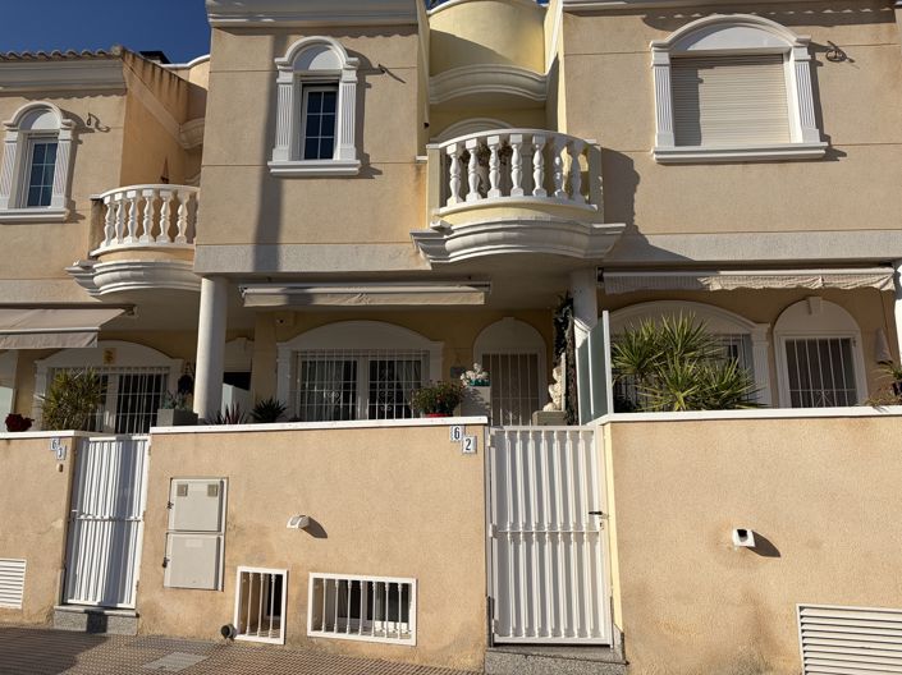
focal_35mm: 26
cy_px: 338
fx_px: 677
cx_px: 451
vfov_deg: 53.0
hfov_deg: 67.3
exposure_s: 1/6329
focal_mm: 5.96
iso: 50
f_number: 1.6
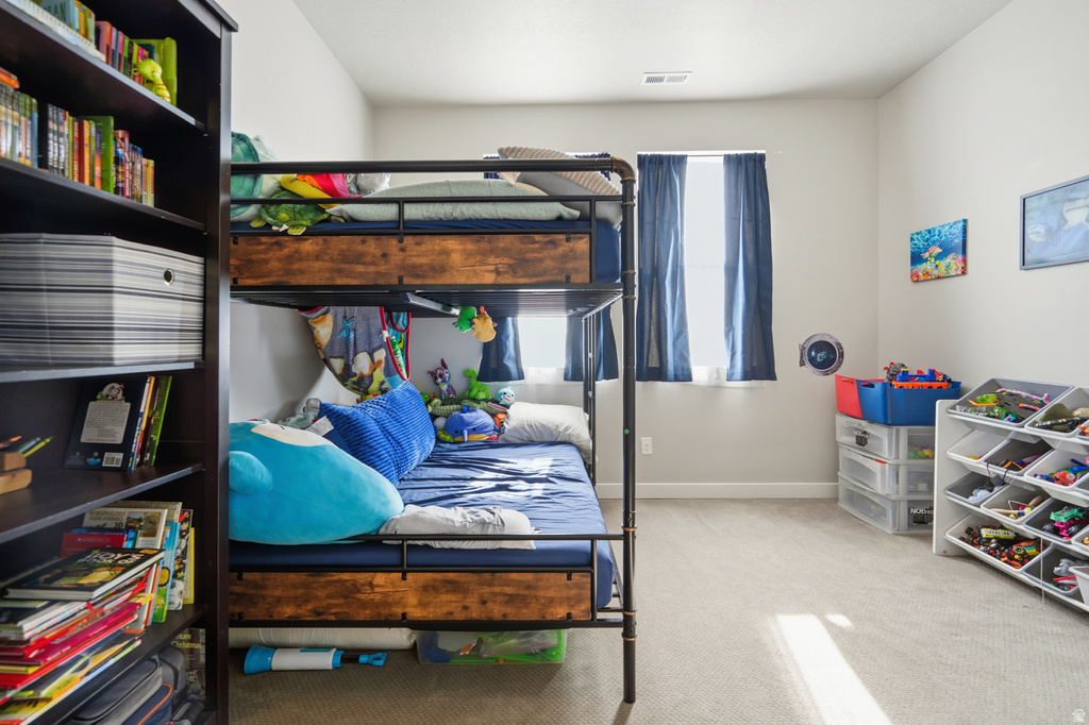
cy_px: 362
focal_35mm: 16
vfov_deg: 73.7
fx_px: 484
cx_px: 544
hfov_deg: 96.8
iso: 320
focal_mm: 16
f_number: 4.5
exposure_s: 1/250
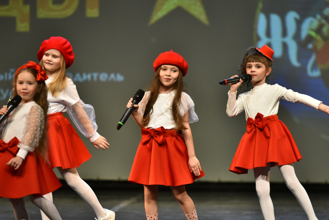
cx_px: 176
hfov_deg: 10.0
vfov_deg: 6.7
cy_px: 127
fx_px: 1874
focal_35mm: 205
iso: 2500
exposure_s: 1/500
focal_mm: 165
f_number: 3.2
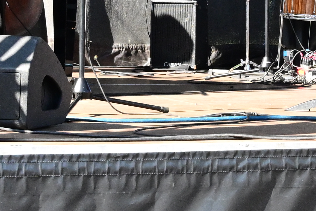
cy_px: -39
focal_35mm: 177
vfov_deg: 7.7
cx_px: 319
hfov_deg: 11.5
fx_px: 1553
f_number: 11
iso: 1600
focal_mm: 30
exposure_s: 1/400
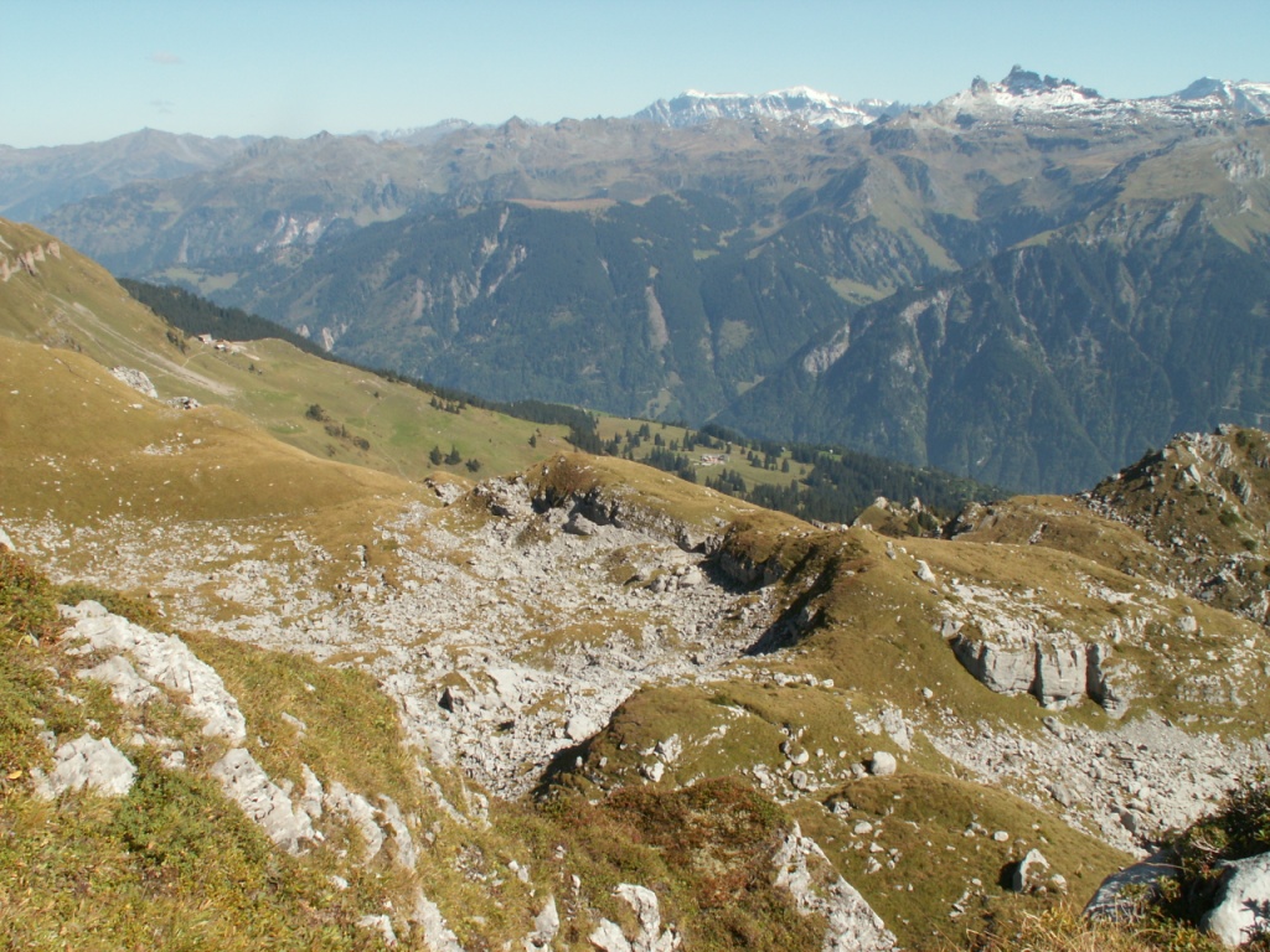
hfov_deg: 52.6
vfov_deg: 40.7
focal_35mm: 35
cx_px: 635
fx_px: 1284
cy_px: 476
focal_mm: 5.86
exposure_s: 1/125
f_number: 8
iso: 50
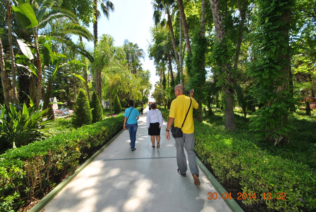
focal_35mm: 15
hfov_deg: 100.3
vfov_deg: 77.5
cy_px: 106
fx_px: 132
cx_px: 158
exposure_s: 1/200
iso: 100
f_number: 6.3
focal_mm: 10
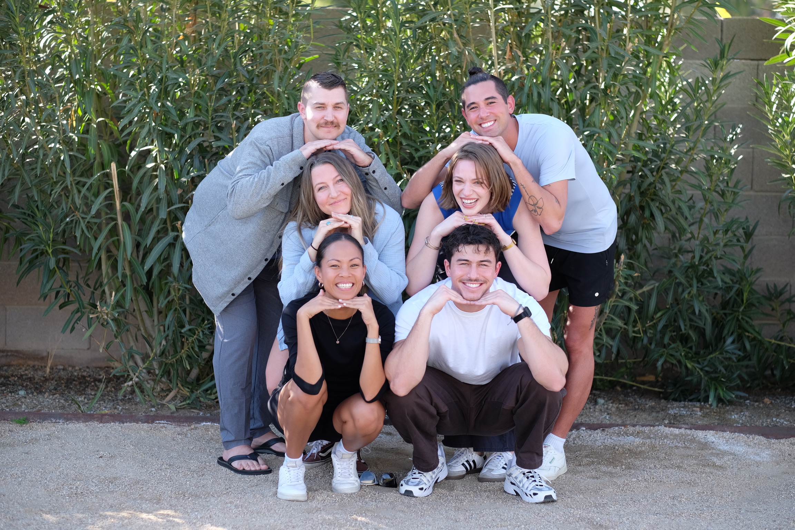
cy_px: 265
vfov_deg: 16.3
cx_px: 398
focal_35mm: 84
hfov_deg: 24.2
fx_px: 1855
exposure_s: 1/1000
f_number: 2
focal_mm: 56
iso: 250
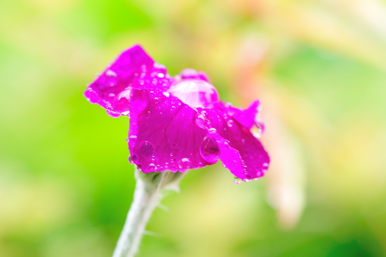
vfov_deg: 12.3
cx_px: 200
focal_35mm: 111
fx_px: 1189
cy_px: 133
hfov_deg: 18.4
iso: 2000
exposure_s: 1/160
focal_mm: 100
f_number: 10
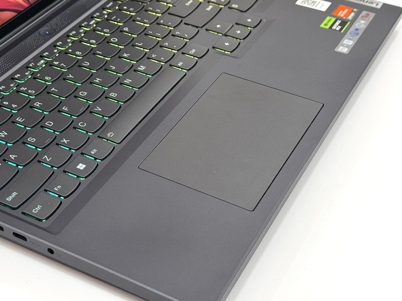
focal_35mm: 65
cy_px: 113
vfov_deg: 22.5
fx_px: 755
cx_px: 160
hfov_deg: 29.7
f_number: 1.78
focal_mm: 6.76
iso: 64
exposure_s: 1/50
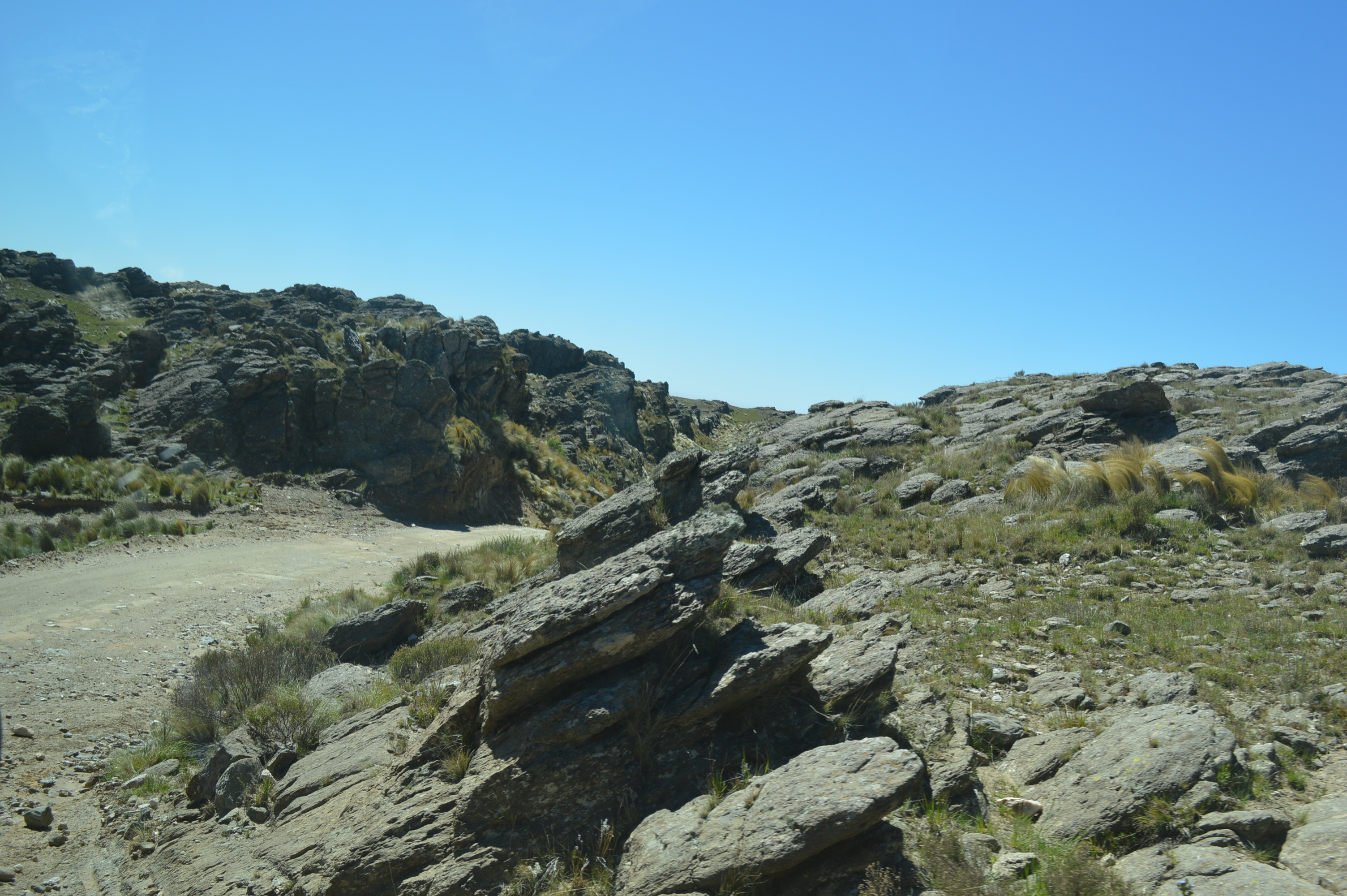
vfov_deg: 36.8
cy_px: 448
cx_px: 674
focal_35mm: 36
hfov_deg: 53.2
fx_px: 1346
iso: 100
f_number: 8
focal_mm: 24
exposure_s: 1/250
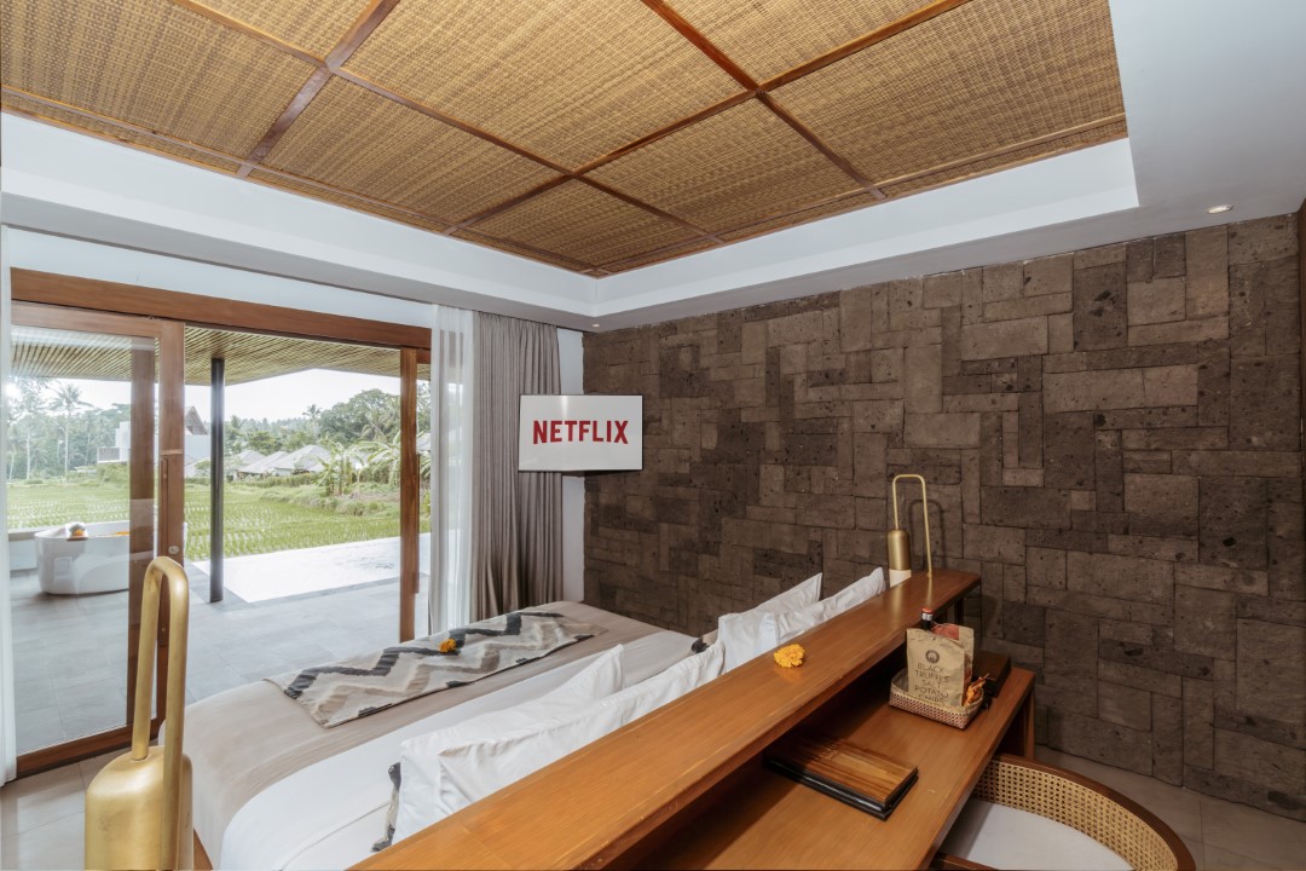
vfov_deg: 77.3
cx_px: 653
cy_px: 436
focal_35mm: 15
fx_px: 544
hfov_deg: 100.4
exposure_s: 1/20
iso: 500
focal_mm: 10
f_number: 11
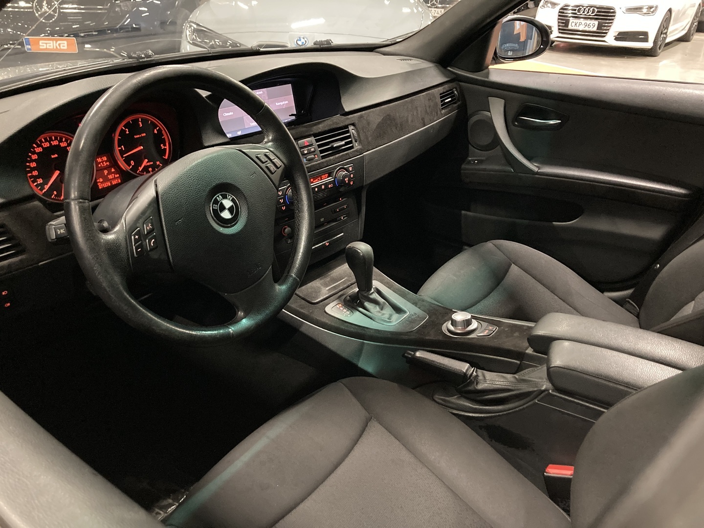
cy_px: 264
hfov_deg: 63.4
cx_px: 352
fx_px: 569
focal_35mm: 28
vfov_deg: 49.7
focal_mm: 3.99
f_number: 1.8
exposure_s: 1/19
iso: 640
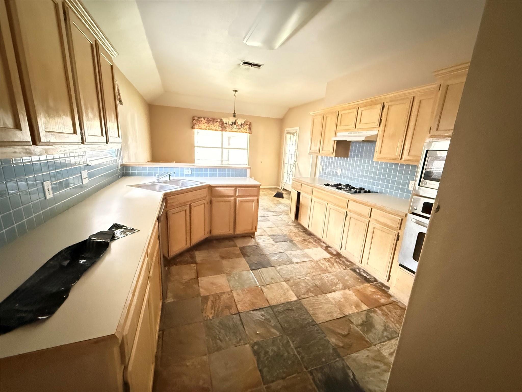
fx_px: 211
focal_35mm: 14
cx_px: 261
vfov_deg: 85.7
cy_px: 196
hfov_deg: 102.1
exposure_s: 1/23
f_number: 2.2
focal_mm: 2.22
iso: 2500
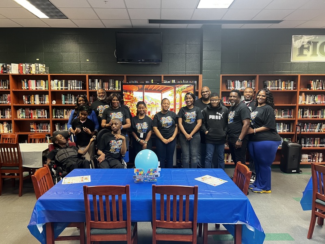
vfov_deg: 53.1
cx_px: 162
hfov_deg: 67.3
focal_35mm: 26
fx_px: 244
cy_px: 122
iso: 400
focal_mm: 5.7
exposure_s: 1/60
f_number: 1.5
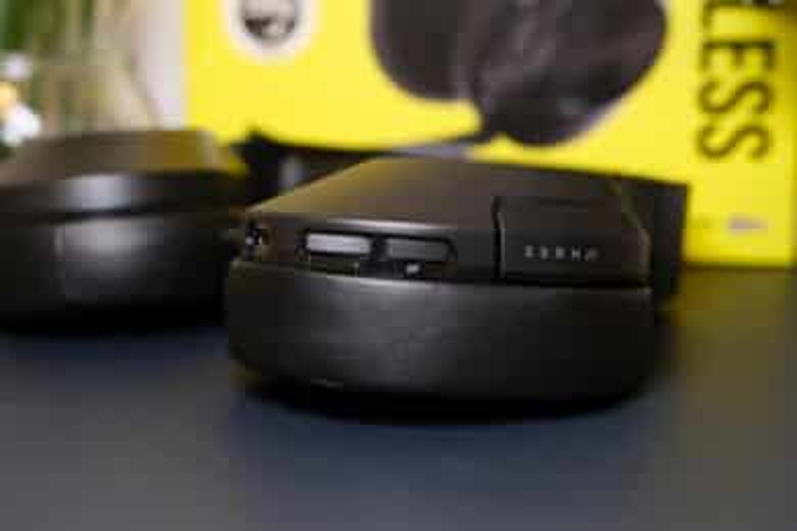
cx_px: 398
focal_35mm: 56
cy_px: 266
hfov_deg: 35.6
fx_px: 1240
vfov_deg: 24.2
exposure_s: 1/56
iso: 1250
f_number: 4.5
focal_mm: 37.6
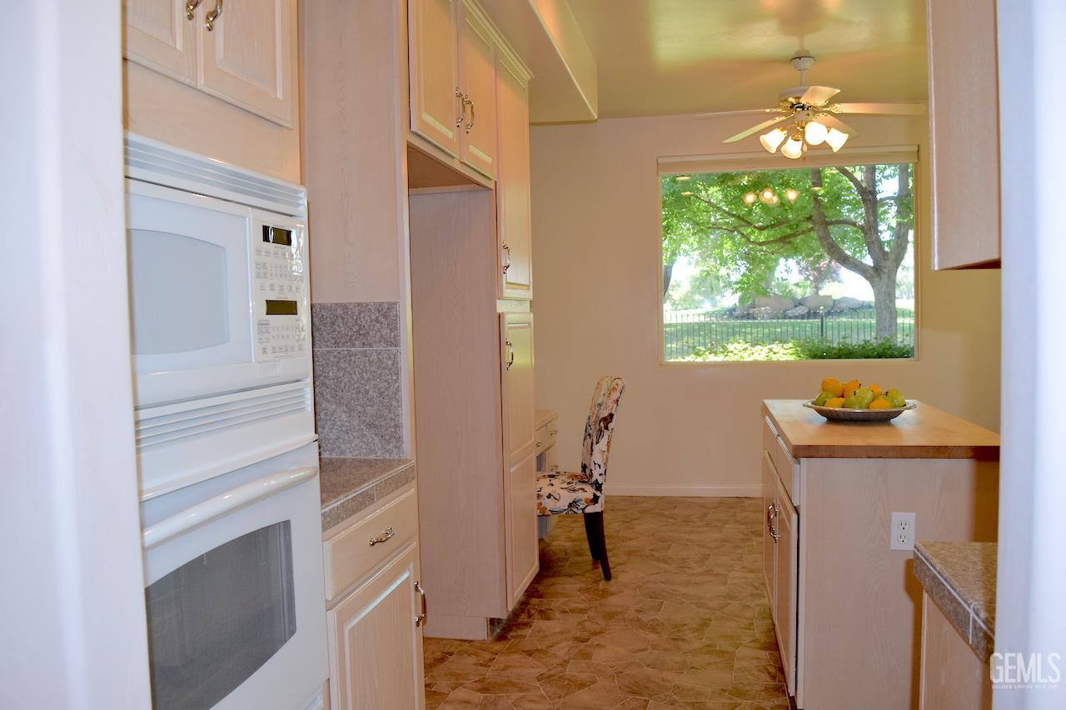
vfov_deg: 47.9
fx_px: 799
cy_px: 355
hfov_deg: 67.4
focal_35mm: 27
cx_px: 533
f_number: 5.6
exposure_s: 1/125
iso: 800
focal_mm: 18
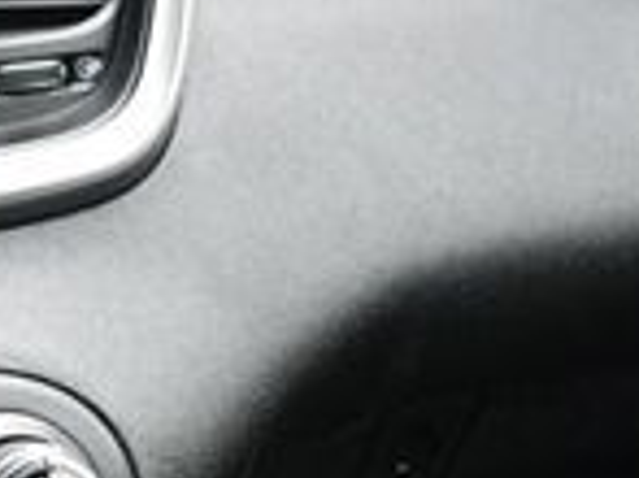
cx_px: -548
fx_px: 2084
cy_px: 365
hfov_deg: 14.9
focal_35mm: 113
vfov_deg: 13.0
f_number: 3.5
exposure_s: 1/125
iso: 2000
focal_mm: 18
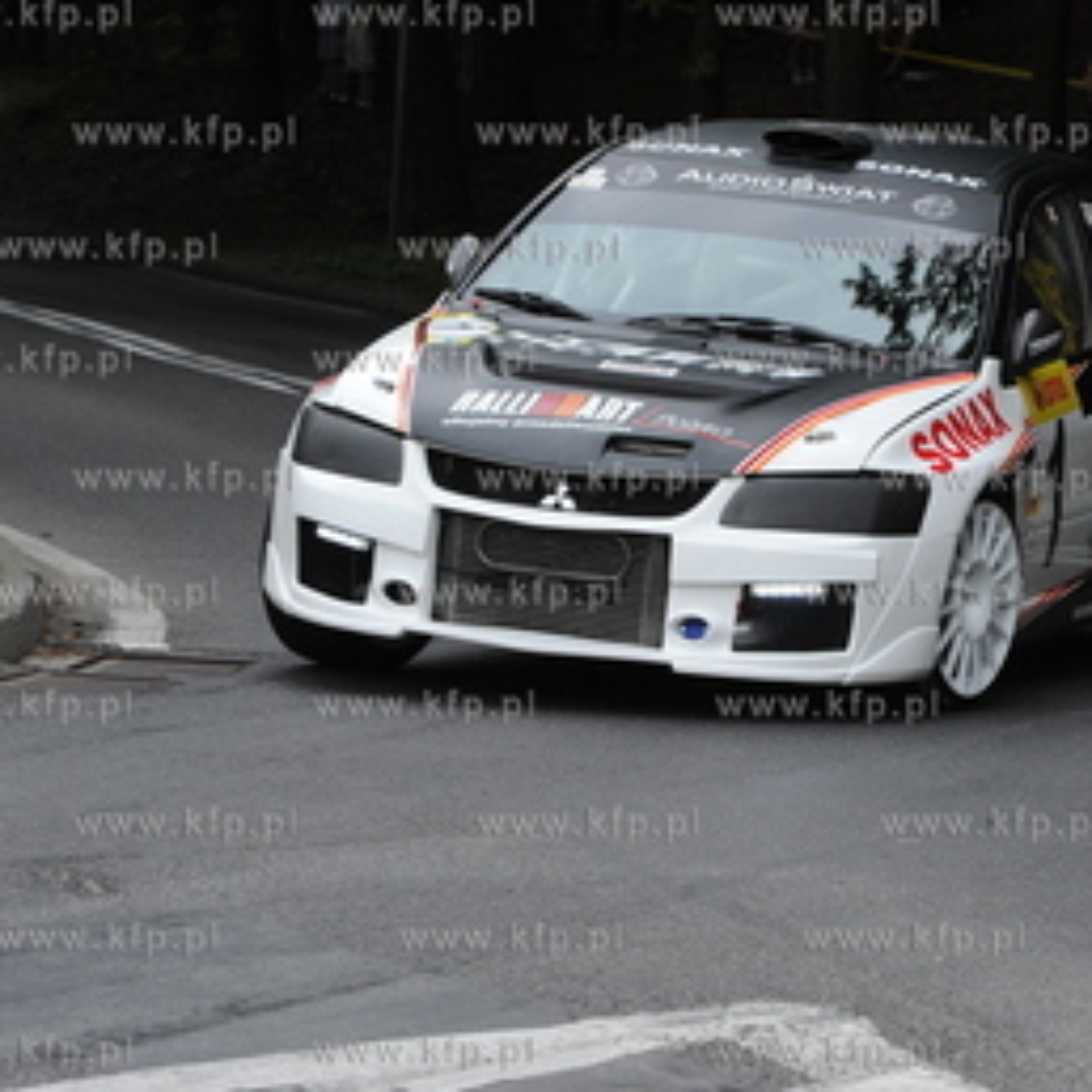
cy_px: 533
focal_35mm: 211
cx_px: 736
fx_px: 7531
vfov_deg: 8.3
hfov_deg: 8.3
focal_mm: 160
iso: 3200
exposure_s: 1/640
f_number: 13
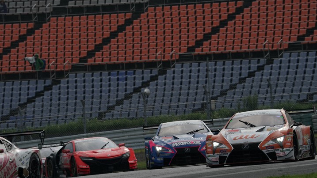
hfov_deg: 5.1
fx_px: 3538
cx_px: 159
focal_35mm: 421
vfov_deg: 2.9
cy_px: 80
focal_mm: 400
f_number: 10
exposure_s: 1/800
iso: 200
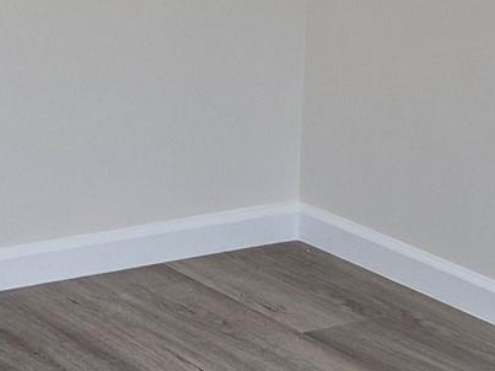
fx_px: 1673
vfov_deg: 12.0
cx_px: -424
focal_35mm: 117
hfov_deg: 14.6
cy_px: -219
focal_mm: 5.4
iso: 125
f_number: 1.8
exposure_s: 1/120
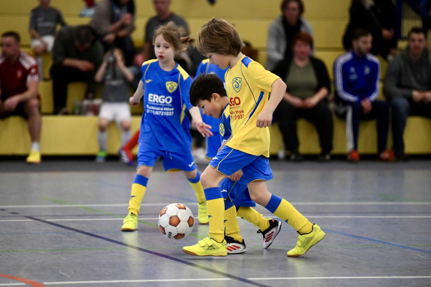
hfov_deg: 10.3
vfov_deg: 6.9
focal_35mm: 200
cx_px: 216
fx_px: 2394
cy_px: 144
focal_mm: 200
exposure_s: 1/1600
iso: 8000
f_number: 2.8
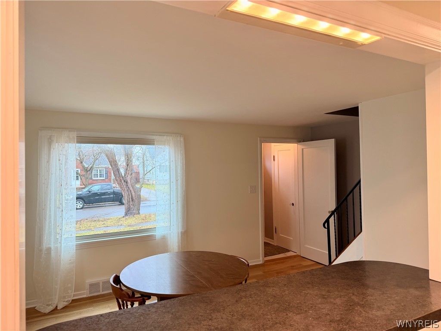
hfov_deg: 71.6
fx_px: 306
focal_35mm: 24
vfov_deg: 56.8
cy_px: 166
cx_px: 220
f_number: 1.78
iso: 100
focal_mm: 6.76
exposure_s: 1/60
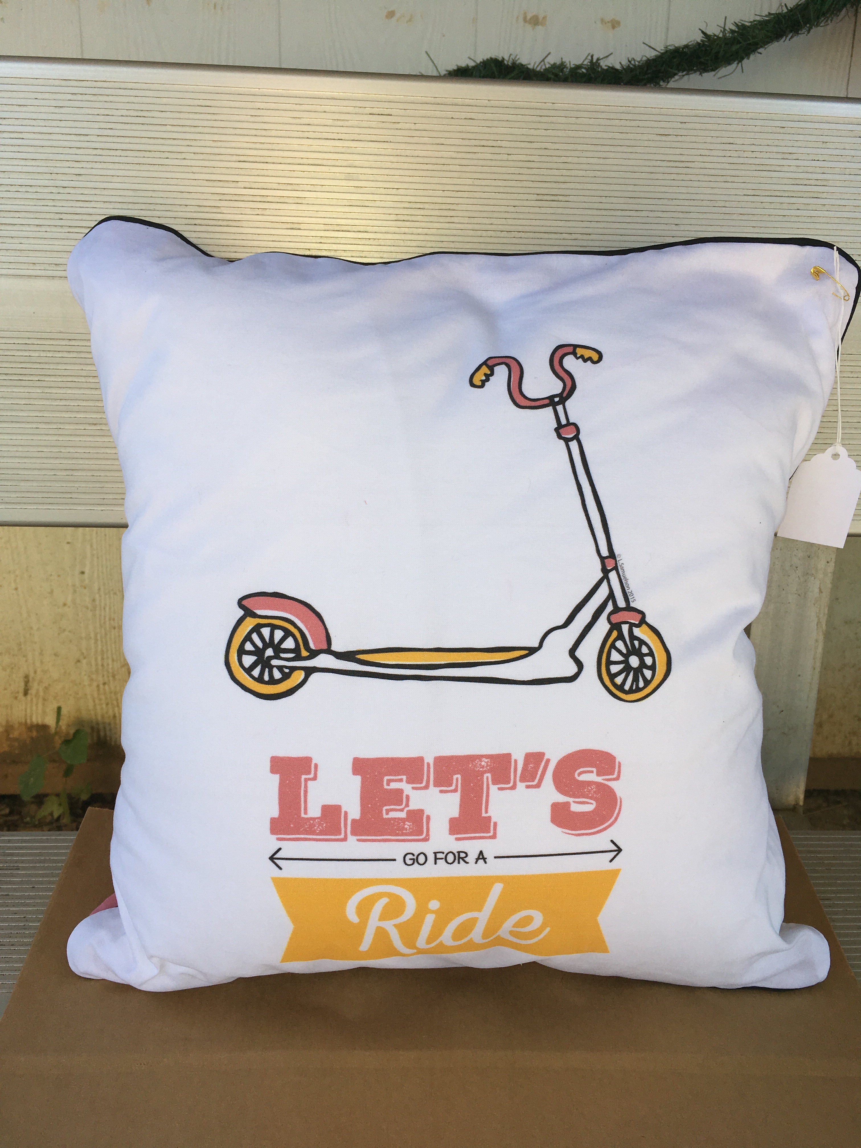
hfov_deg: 48.2
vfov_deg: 61.7
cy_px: 574
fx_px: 962
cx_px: 430
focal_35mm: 29
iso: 25
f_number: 2.2
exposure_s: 1/574
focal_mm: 4.15
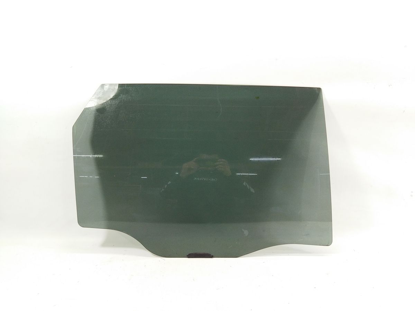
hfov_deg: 65.3
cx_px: 208
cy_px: 156
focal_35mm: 27
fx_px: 324
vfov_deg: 51.4
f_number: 1.79
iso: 179
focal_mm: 4.71
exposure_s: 1/100
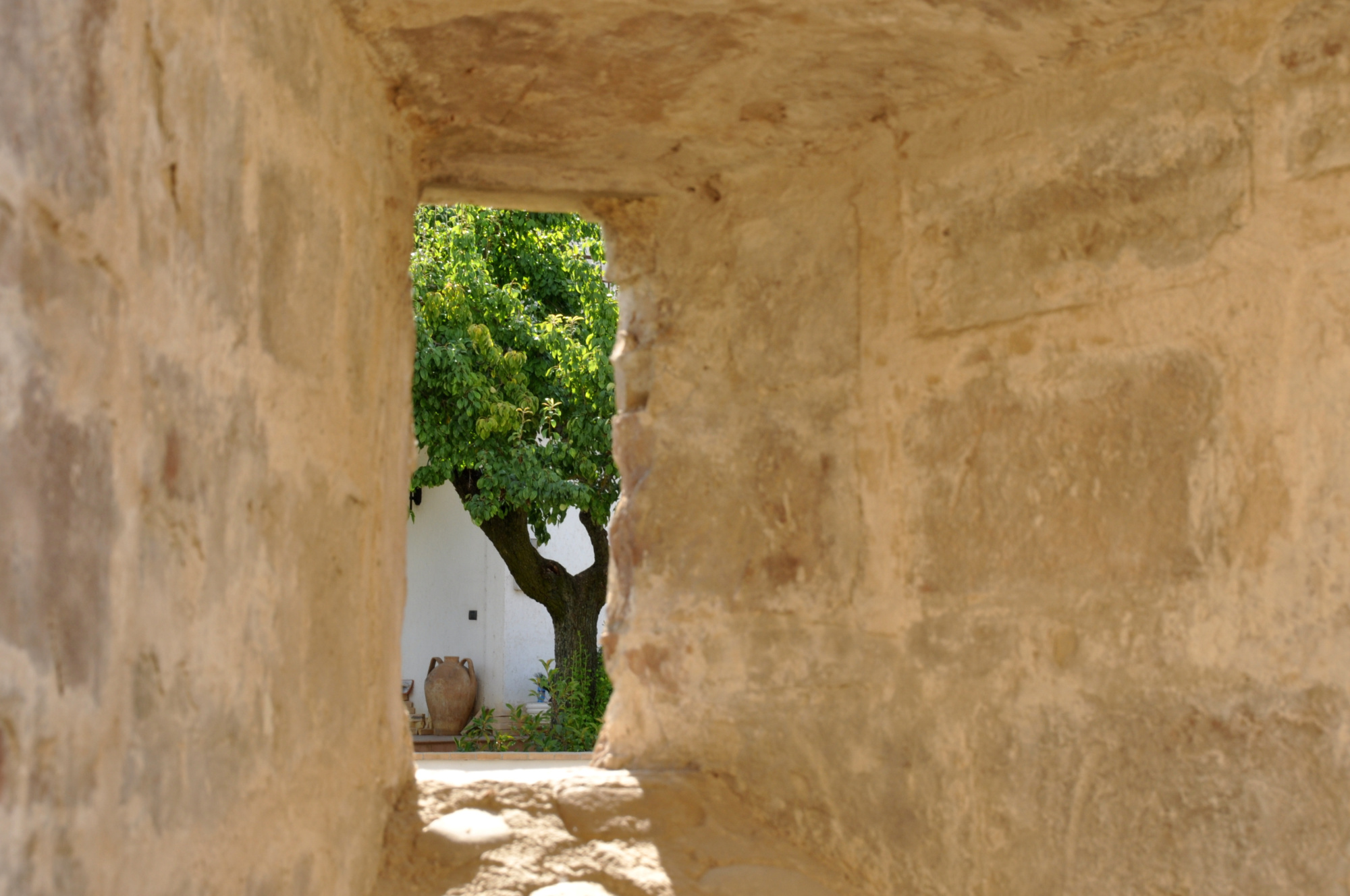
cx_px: 675
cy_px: 448
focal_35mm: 90
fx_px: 3371
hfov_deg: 22.6
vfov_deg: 15.1
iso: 200
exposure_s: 1/40
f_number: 16
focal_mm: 60
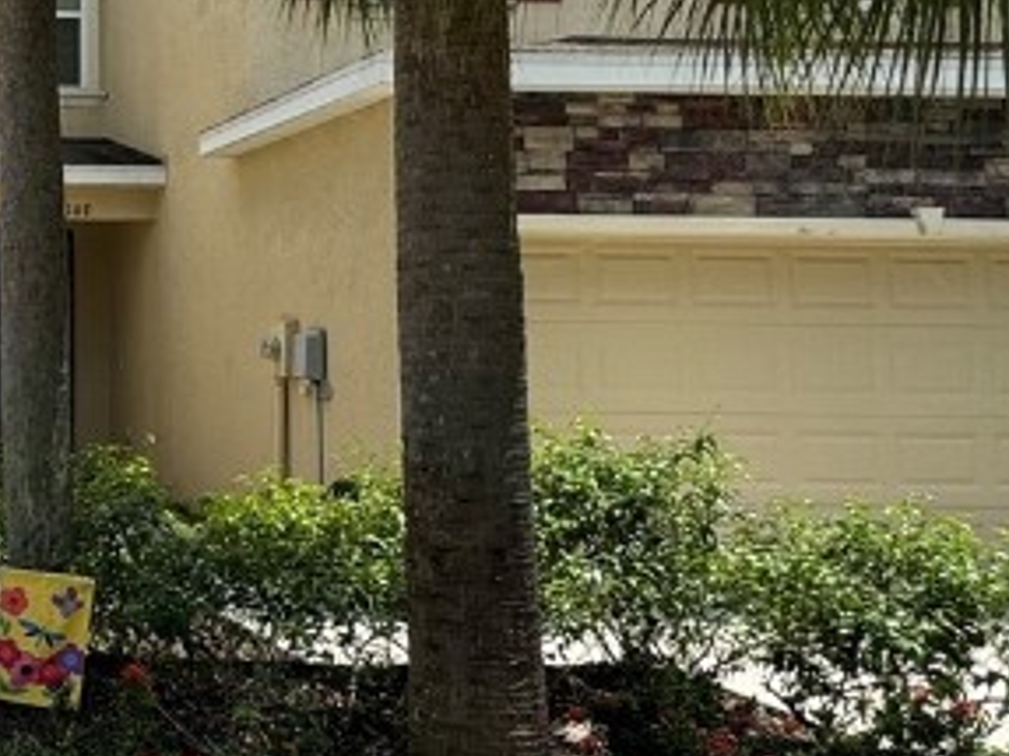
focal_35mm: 50
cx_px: -264
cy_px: 257
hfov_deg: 30.9
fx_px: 1457
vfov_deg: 28.9
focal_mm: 2.22
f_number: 2.2
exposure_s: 1/1217
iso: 50
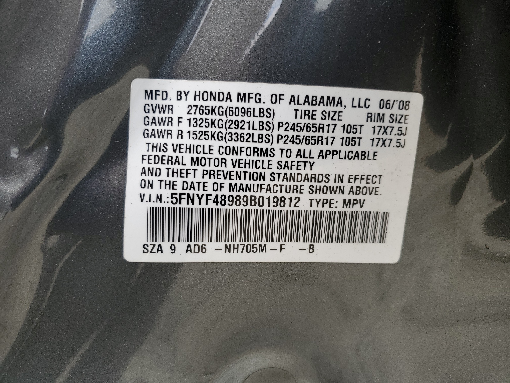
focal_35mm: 26
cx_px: 255
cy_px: 192
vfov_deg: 53.1
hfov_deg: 67.3
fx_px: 383
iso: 50
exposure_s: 1/323
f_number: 1.5
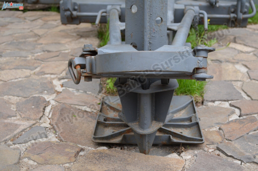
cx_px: 129
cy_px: 86
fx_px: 483
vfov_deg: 20.1
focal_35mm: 68
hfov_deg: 29.9
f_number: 6.3
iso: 200
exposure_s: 1/160
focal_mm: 45
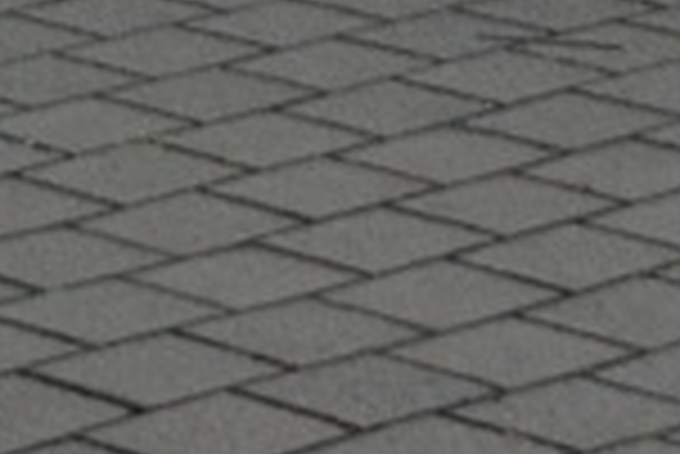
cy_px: -978
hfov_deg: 6.9
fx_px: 5634
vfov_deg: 4.4
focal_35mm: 298
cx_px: 680
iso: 400
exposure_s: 1/125
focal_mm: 30
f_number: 4.8
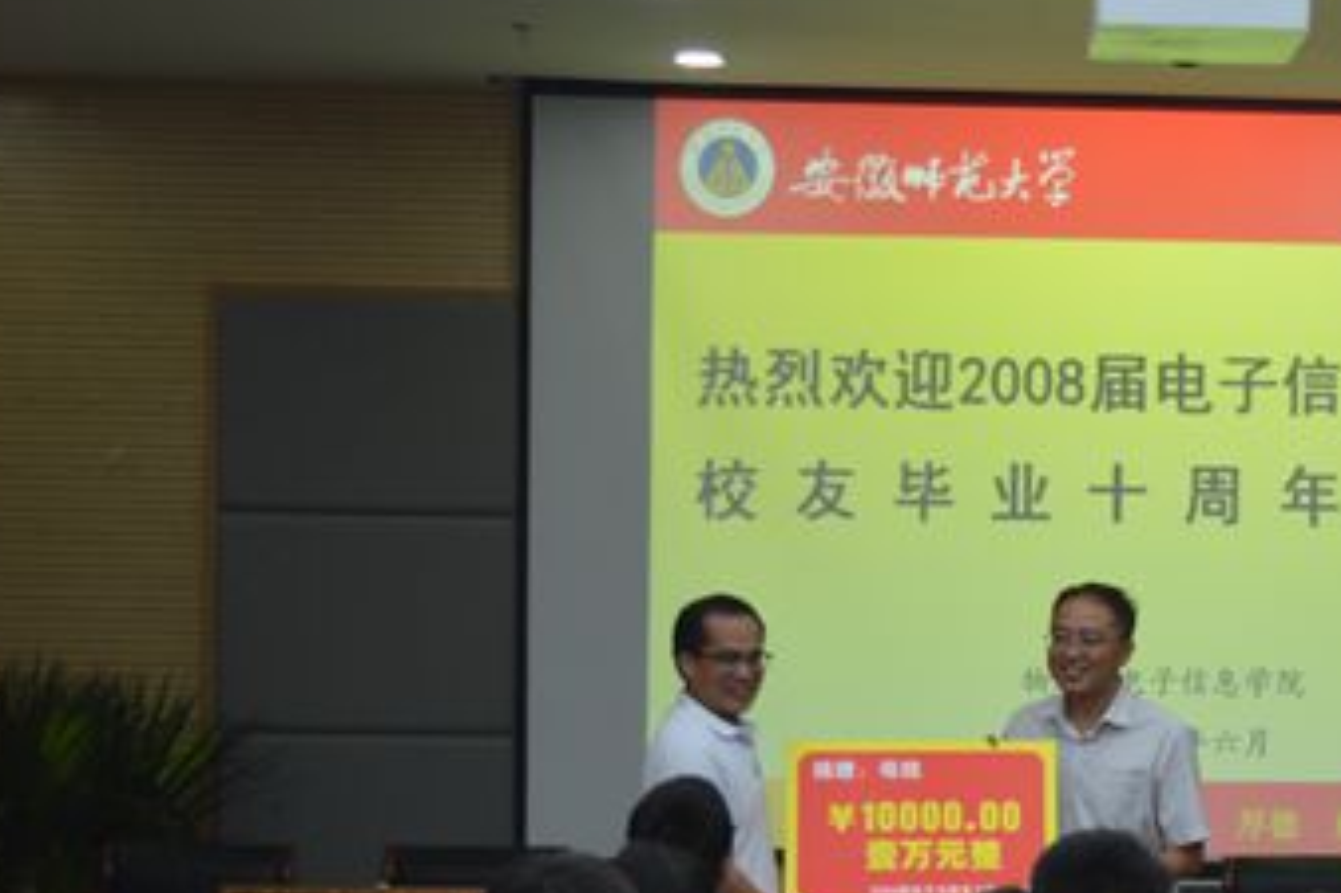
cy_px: 697
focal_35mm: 115
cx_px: 1369
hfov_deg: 17.4
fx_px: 4281
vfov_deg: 11.9
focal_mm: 36
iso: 400
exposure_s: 1/80
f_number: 4.8
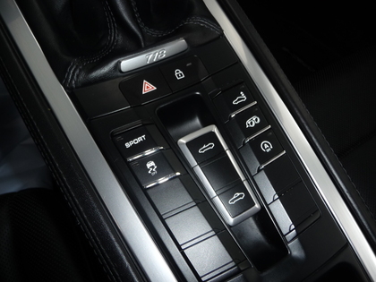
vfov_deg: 49.7
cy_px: 141
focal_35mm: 28
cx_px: 188
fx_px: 304
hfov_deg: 63.4
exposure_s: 1/30
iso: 100
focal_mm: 4.7
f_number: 3.3
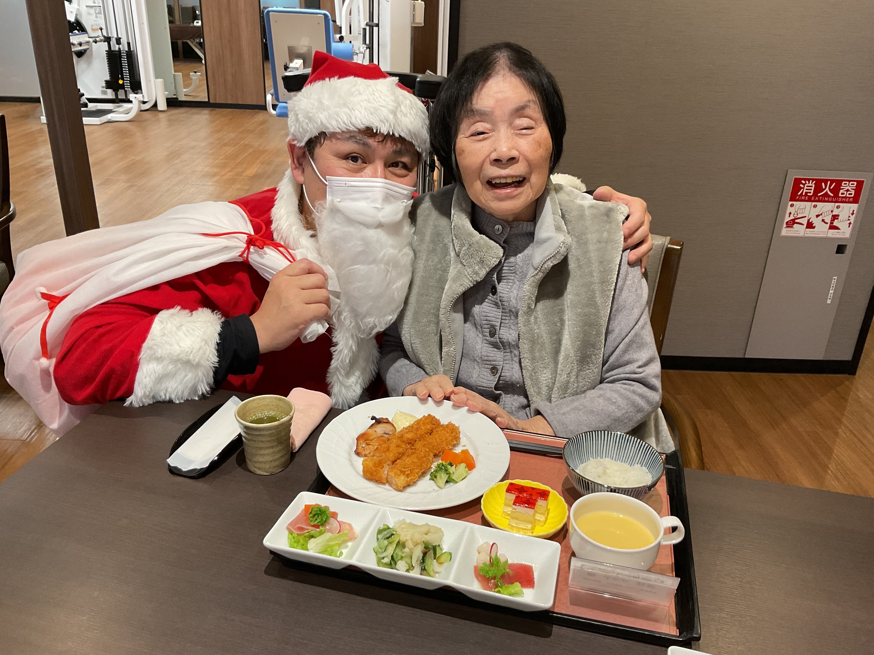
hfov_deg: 61.7
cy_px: 328
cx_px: 437
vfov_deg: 48.2
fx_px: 732
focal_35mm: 29
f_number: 1.8
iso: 80
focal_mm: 3
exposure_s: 1/60
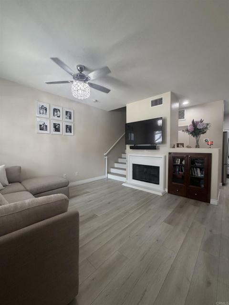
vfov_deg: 102.1
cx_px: 114
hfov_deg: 85.7
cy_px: 152
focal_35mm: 14
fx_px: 123
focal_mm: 2.22
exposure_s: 1/120
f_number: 2.2
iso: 320
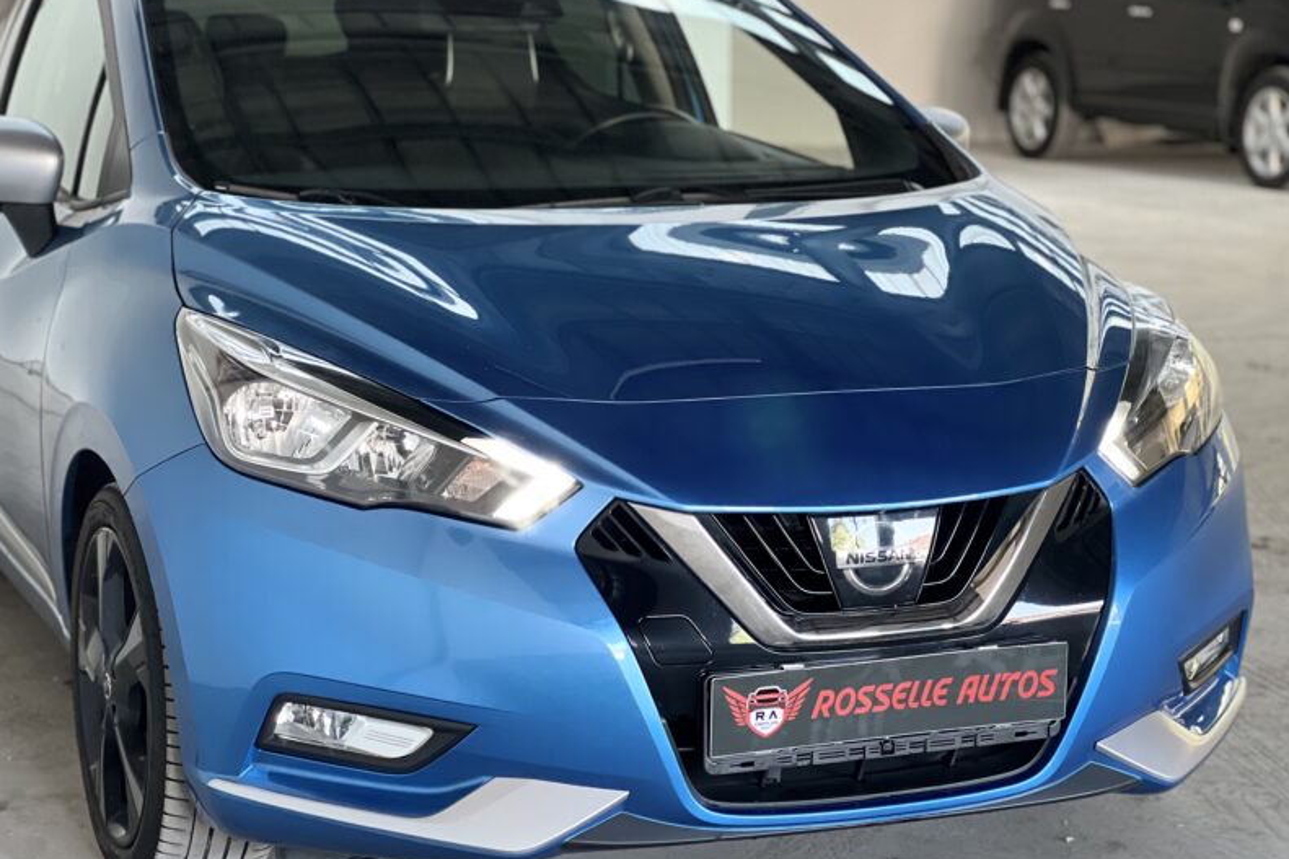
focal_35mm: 81
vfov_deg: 16.8
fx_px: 2899
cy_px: 481
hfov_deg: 25.1
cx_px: 639
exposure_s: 1/36
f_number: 2.8
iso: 320
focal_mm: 9
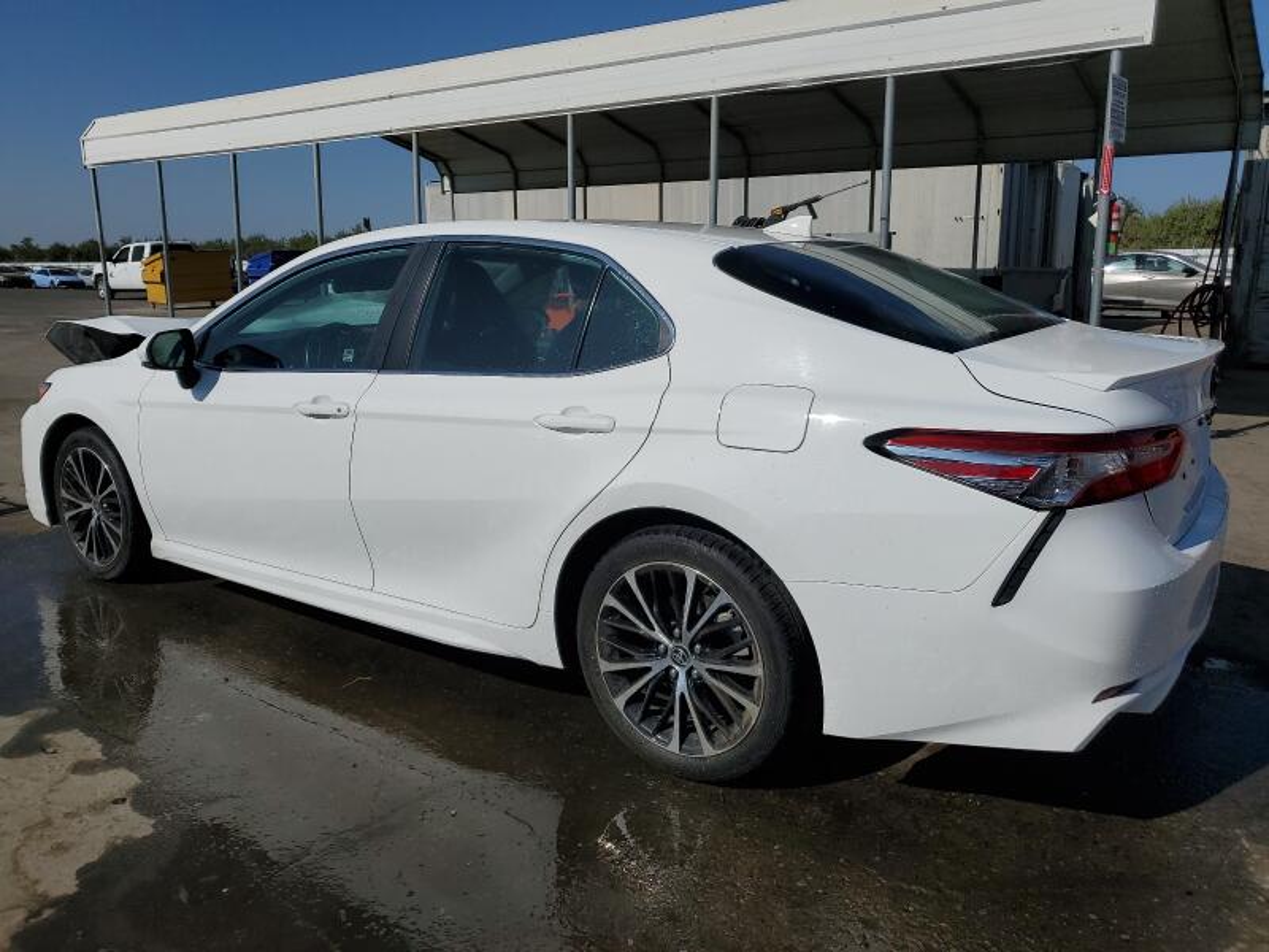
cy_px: 476
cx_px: 634
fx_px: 953
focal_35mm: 26
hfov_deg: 67.3
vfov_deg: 53.1
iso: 50
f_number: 1.5
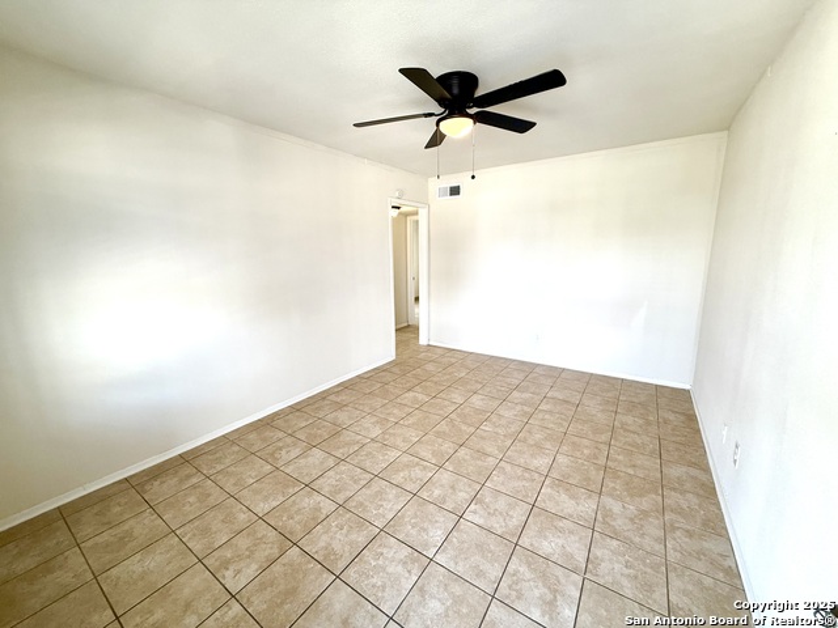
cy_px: 314
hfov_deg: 102.1
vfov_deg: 85.7
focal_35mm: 14
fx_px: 339
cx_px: 419
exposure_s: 1/120
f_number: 2.2
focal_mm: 2.22
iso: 160
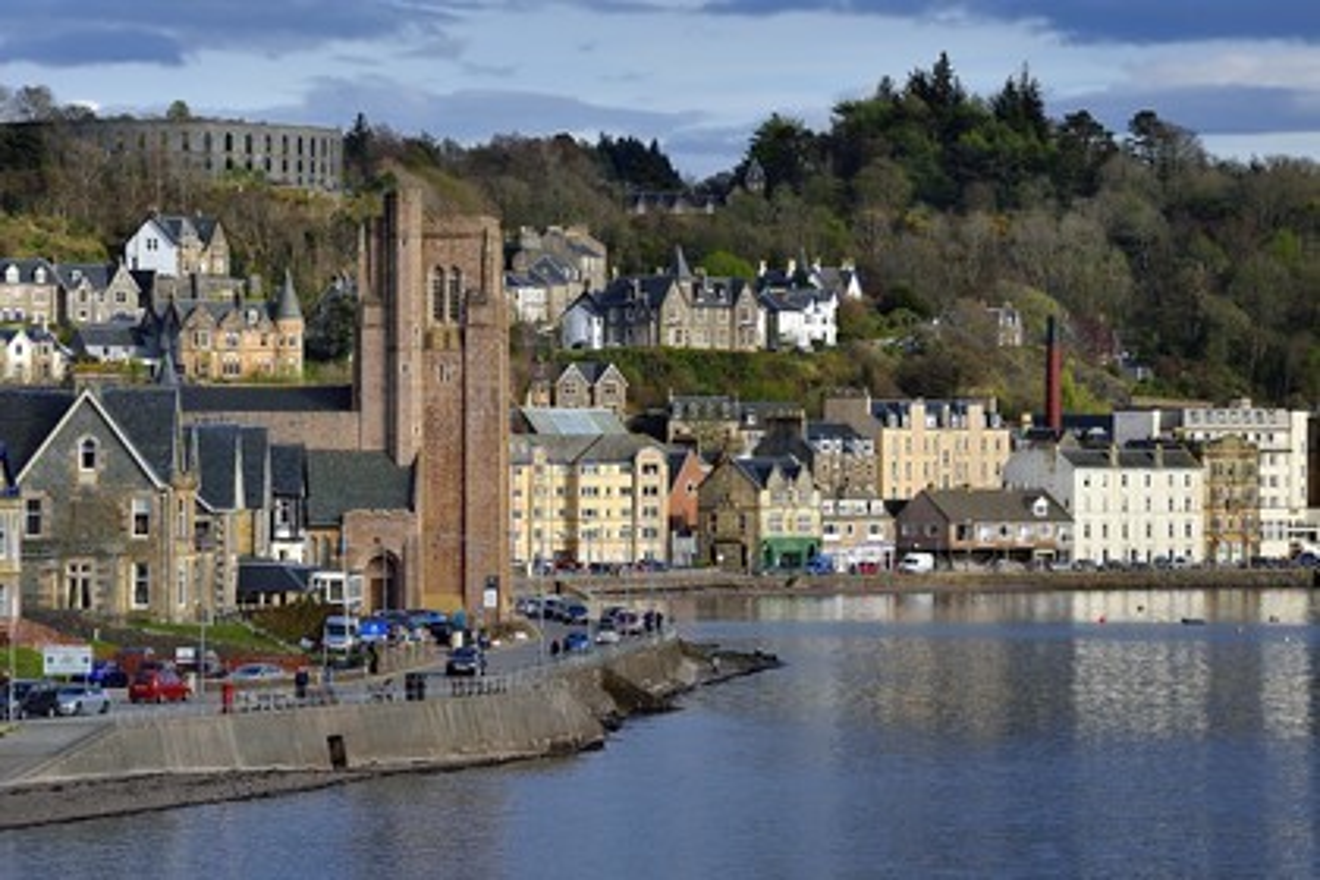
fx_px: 7333
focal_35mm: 200
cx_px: 660
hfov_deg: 10.3
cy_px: 440
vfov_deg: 6.9
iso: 200
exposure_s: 1/320
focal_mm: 200
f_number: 10
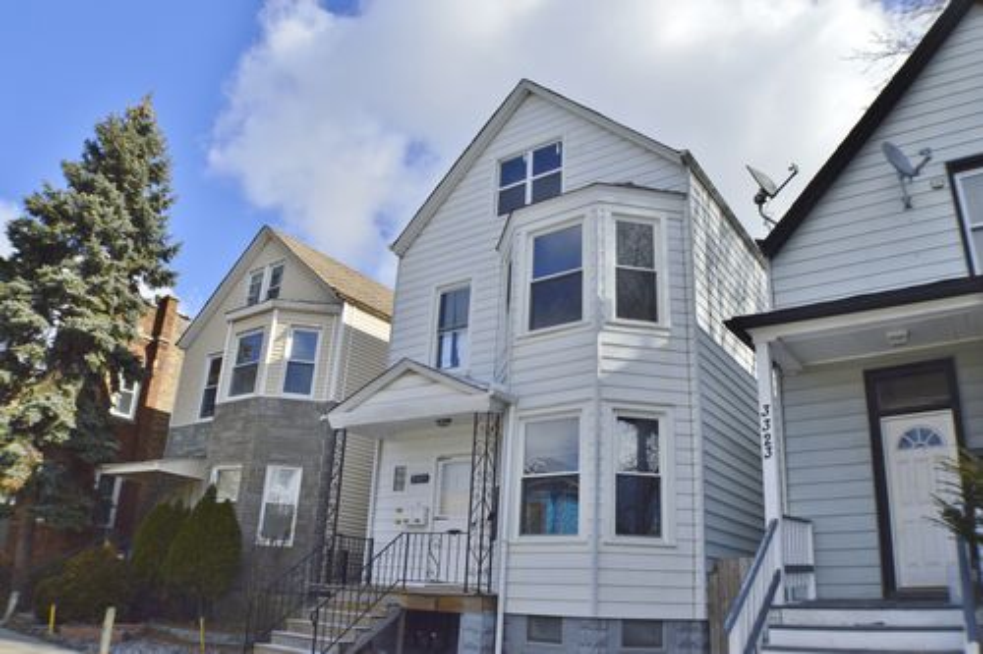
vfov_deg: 39.9
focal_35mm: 33
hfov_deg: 57.2
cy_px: 327
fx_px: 901
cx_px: 492
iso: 250
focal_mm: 22
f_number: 11
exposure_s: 1/500
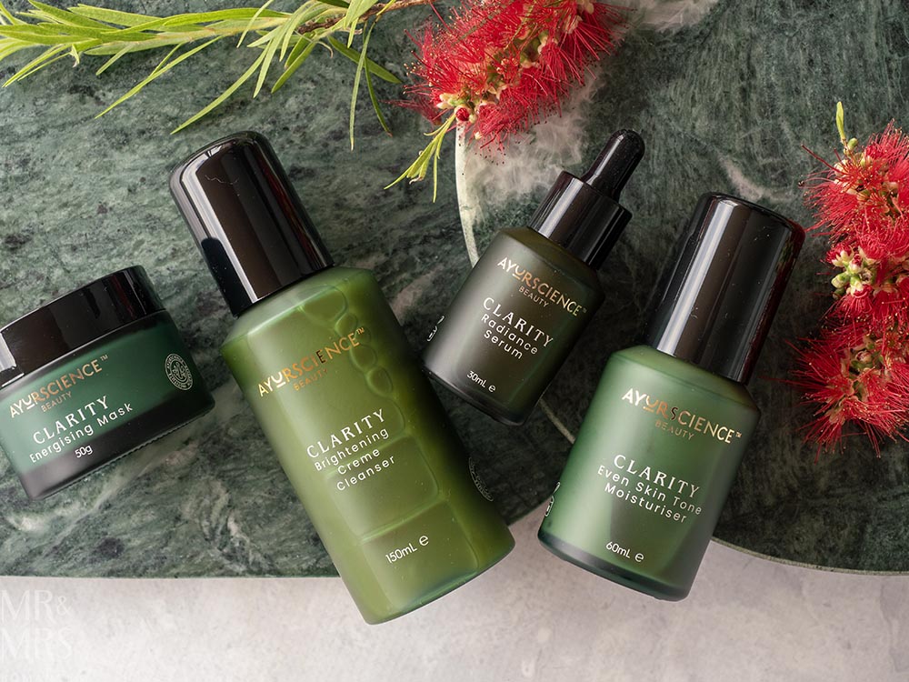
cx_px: 454
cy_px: 341
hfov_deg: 27.8
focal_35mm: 70
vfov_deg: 21.0
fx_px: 1838
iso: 200
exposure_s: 1/100
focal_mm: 35
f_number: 5
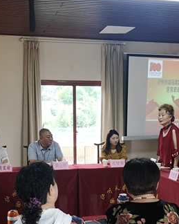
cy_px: 138
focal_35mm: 52
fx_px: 345
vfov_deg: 35.8
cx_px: 91
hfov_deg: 29.1
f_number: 1.8
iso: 200
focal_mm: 5.58
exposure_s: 1/100
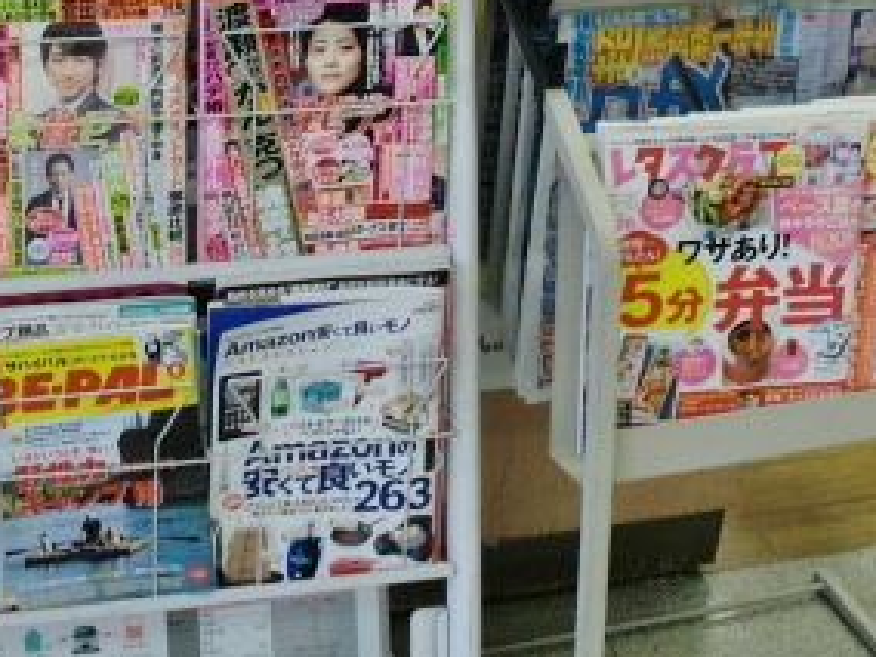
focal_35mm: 79
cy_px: -15
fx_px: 1999
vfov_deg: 18.1
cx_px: 308
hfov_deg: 24.6
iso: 125
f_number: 3.1
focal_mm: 6.3
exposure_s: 1/60
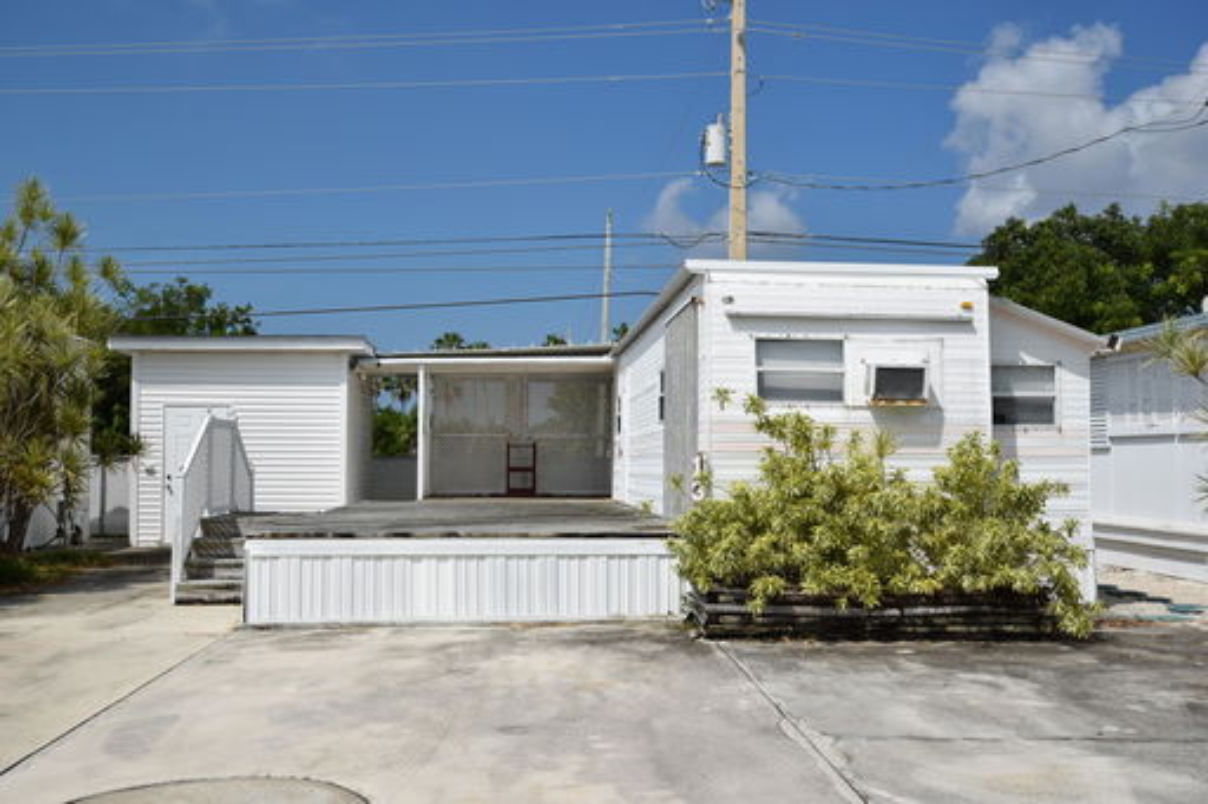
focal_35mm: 36
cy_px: 402
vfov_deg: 36.8
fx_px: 1208
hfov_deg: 53.1
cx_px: 604
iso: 200
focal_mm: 24
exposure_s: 1/500
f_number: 11
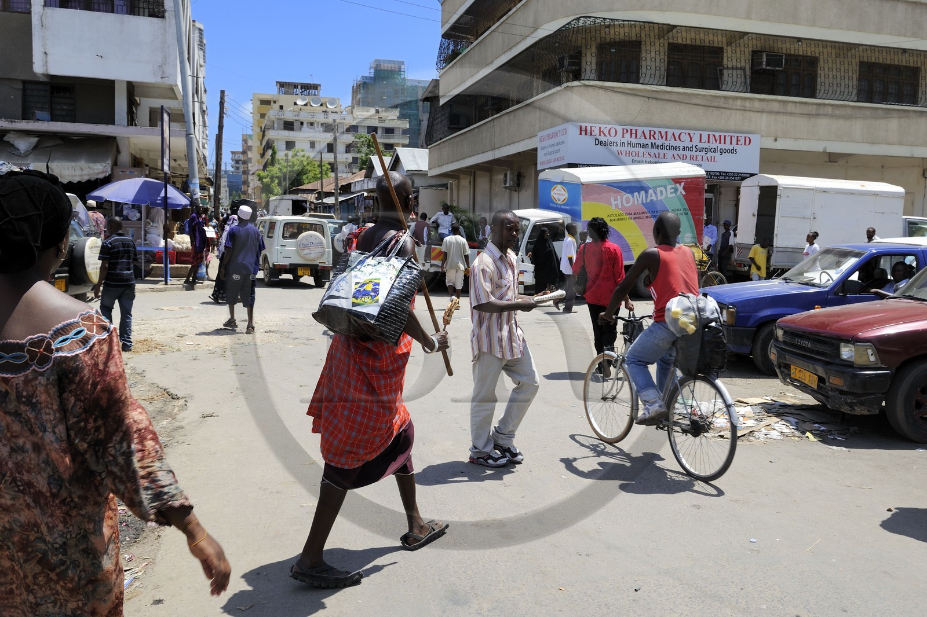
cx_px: 464
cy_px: 308
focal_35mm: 31
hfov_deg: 60.3
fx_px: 798
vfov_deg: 42.3
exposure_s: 1/320
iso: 200
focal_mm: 31
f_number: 10
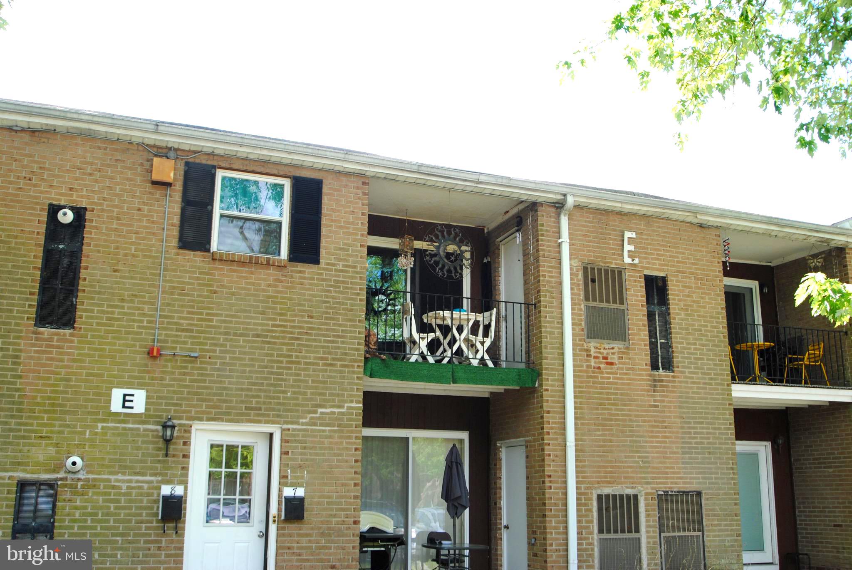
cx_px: 426
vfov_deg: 37.0
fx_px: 853
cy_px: 285
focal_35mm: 36
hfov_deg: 53.1
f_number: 5
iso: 200
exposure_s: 1/100
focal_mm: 24
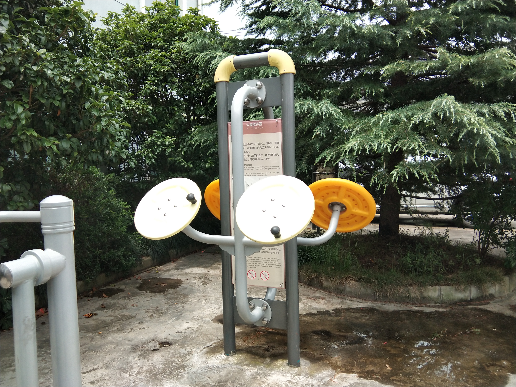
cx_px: 258
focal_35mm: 31
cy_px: 194
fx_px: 462
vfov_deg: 45.4
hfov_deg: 58.4
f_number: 2.2
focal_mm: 3.69
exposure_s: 1/343
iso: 50
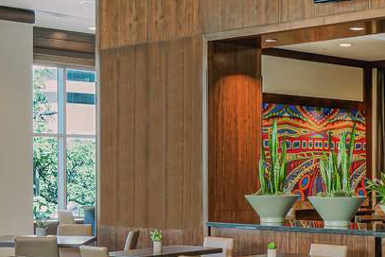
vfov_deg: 16.5
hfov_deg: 23.9
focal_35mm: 83
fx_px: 887
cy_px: 180
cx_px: 341
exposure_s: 1/2
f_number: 7.1
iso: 250
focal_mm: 15
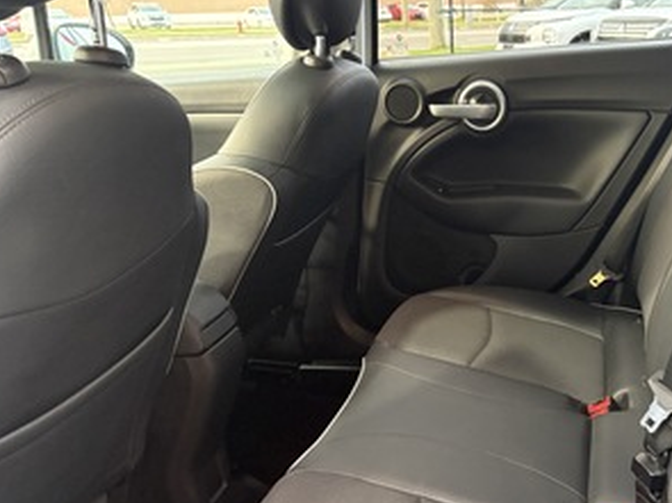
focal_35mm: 37
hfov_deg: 49.1
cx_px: 458
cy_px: 299
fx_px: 718
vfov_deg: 38.5
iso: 640
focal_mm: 5.96
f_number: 1.6
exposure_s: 1/40
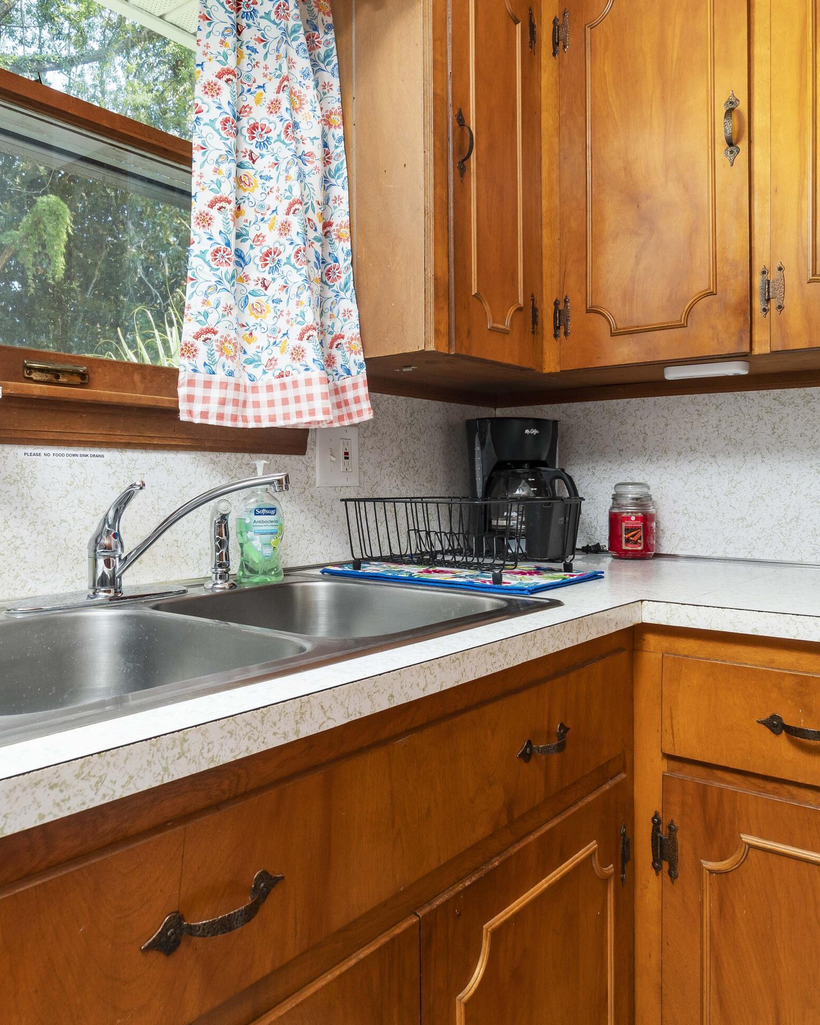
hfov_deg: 54.9
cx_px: 399
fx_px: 789
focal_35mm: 26
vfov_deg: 66.0
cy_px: 509
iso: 320
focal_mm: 12
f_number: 8
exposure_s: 1.6
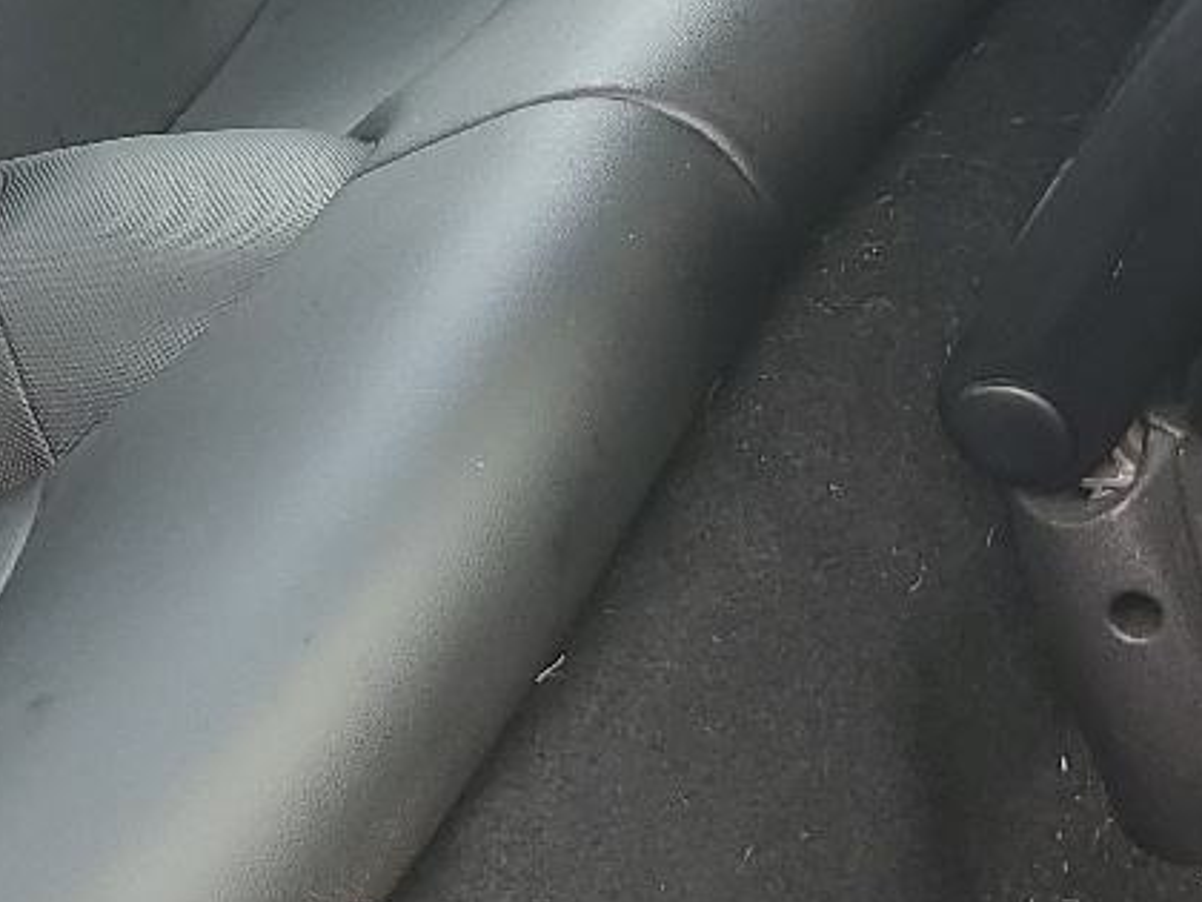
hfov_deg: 19.1
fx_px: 3438
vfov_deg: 14.9
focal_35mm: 99
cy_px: 409
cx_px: -66
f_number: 1.5
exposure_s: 1/50
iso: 51
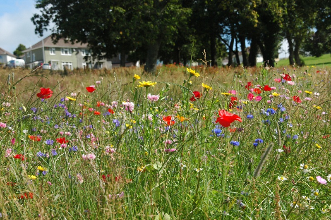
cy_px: 110
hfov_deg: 29.3
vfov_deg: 19.7
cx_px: 166
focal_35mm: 69
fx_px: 634
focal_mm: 46
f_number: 8
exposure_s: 1/1000
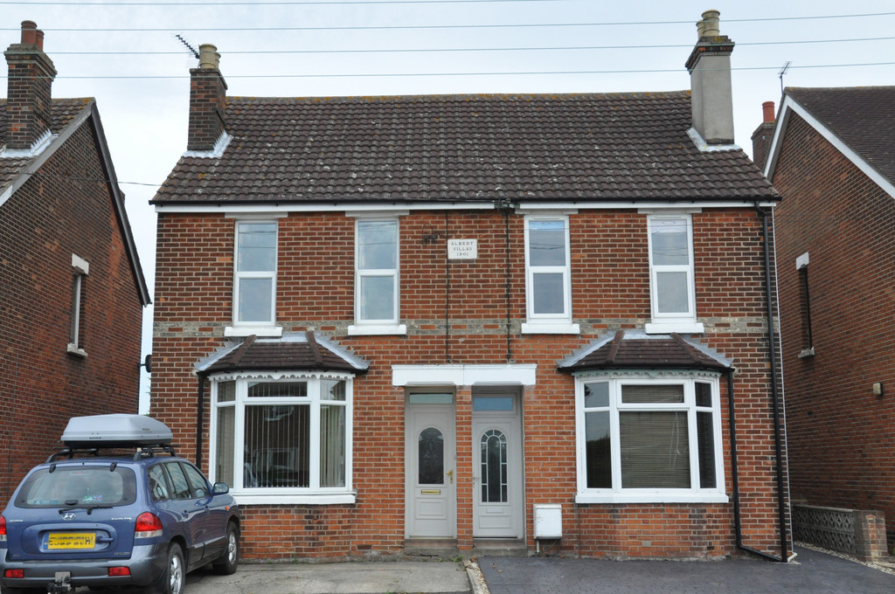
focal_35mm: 36
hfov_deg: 53.2
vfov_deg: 36.8
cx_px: 448
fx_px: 894
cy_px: 297
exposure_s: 1/640
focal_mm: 24
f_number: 13
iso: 1250
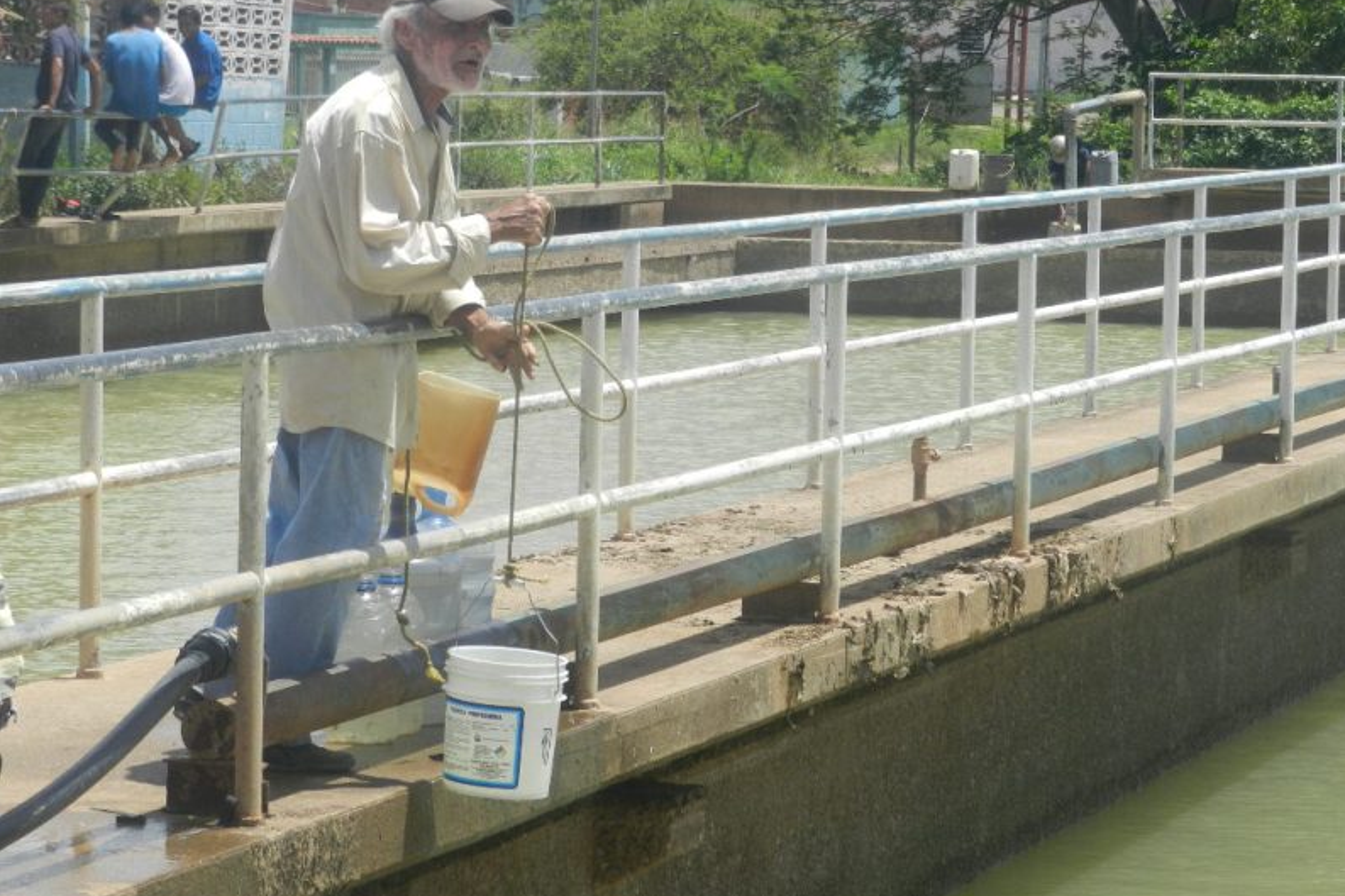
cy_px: 427
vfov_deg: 9.0
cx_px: 676
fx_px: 5677
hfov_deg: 13.5
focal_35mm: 152
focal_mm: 25.7
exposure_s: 1/800
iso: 160
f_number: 5.1
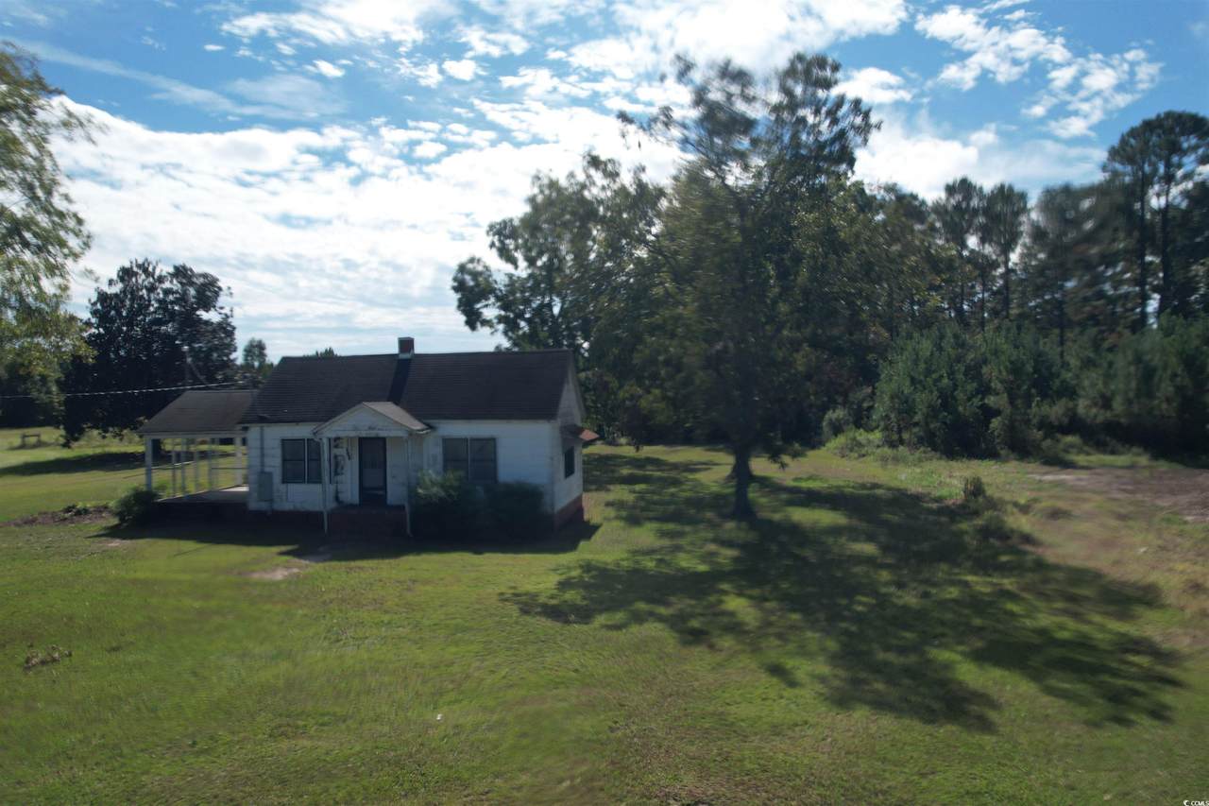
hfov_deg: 78.6
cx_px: 604
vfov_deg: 57.2
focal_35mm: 22
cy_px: 403
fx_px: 739
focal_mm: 8.38
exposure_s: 1/1600
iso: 110
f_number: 2.8
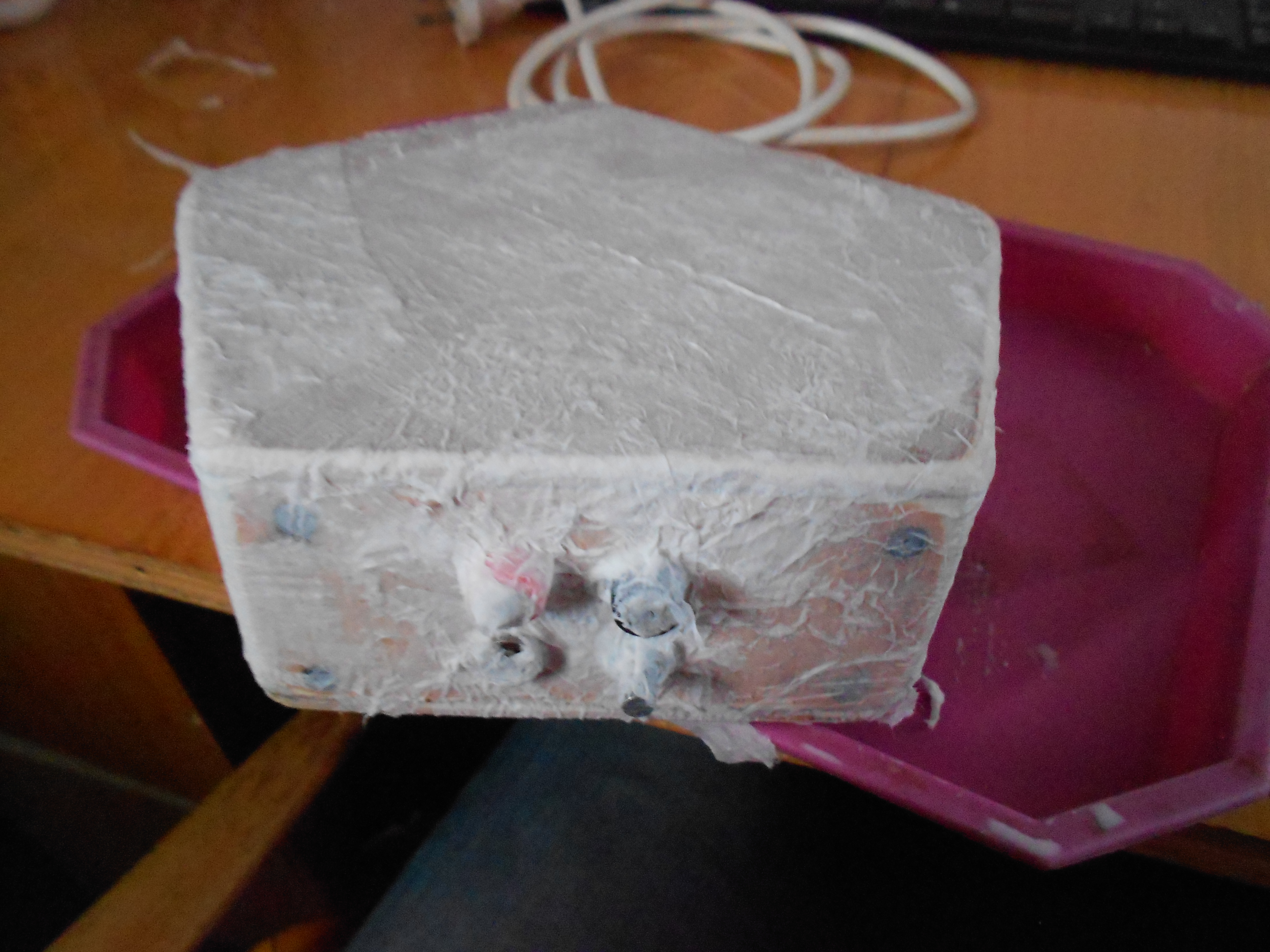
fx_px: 954
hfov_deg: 67.3
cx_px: 635
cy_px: 476
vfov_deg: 53.1
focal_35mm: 26
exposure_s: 1/5
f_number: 3.2
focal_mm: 4.6
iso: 800
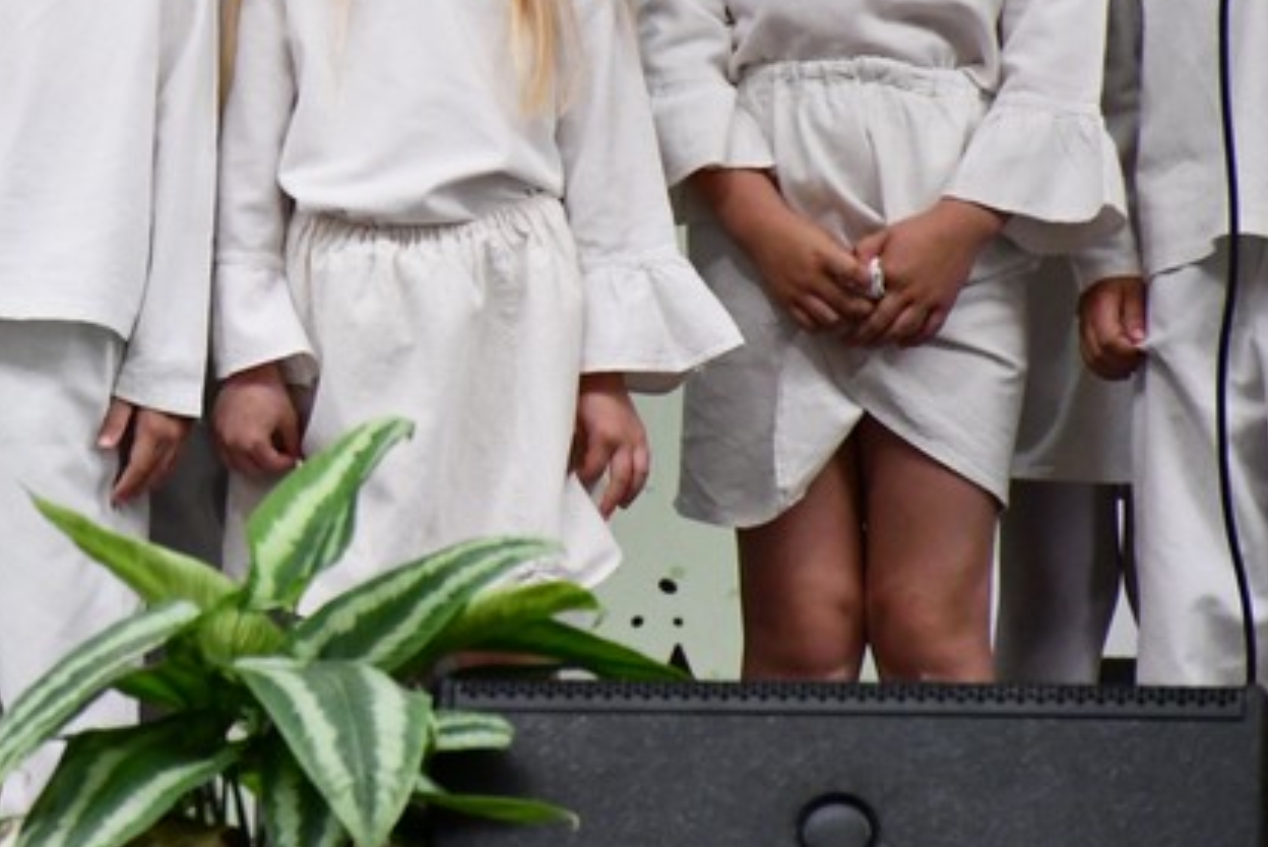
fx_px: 15085
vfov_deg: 3.2
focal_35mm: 428
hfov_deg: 4.8
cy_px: -26
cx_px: -213
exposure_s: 1/250
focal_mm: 116
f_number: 5.6
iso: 3200
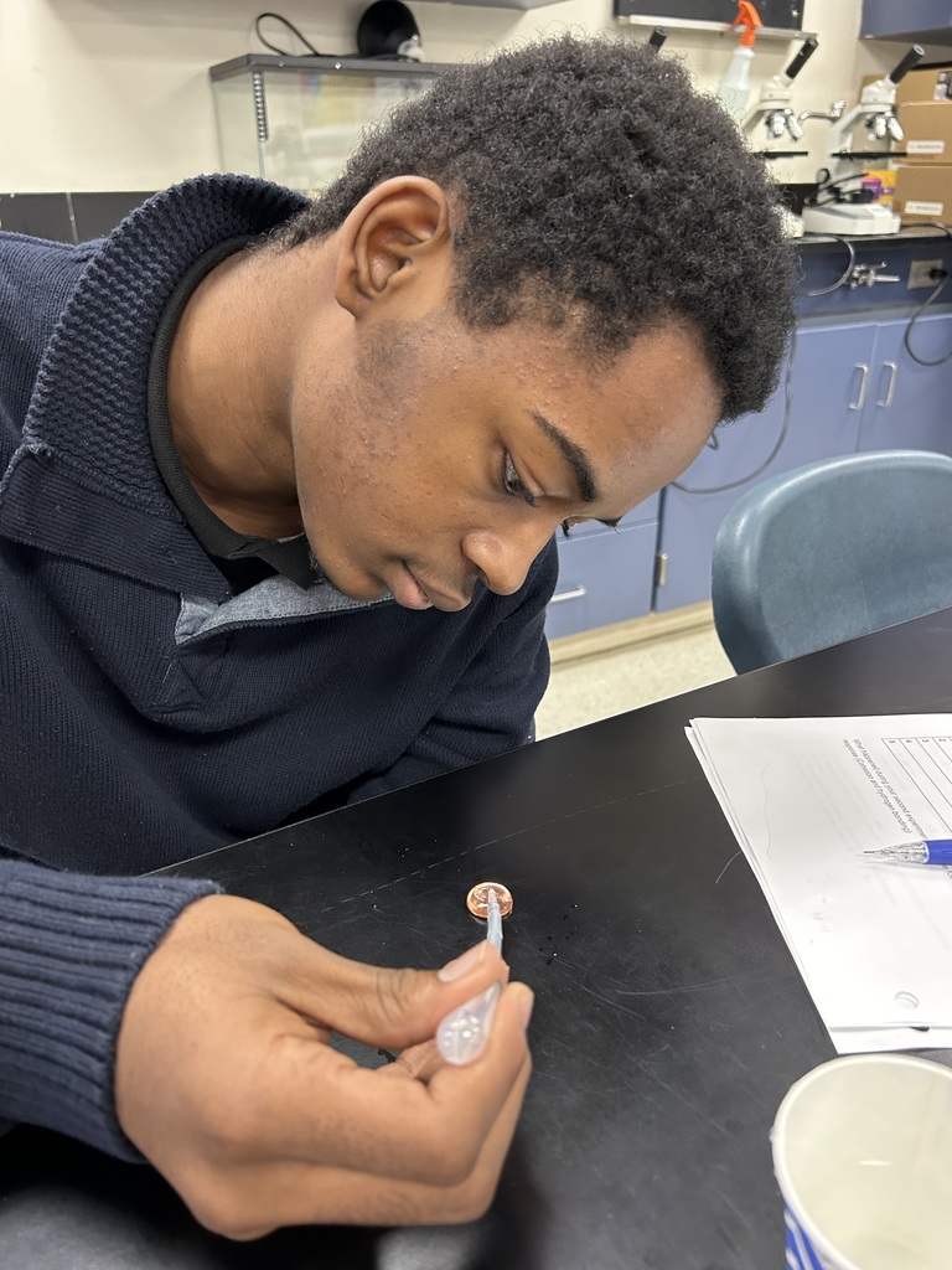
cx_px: 476
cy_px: 635
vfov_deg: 67.3
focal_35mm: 26
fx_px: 953
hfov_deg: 53.1
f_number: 1.5
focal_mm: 5.7
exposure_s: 1/60
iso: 320
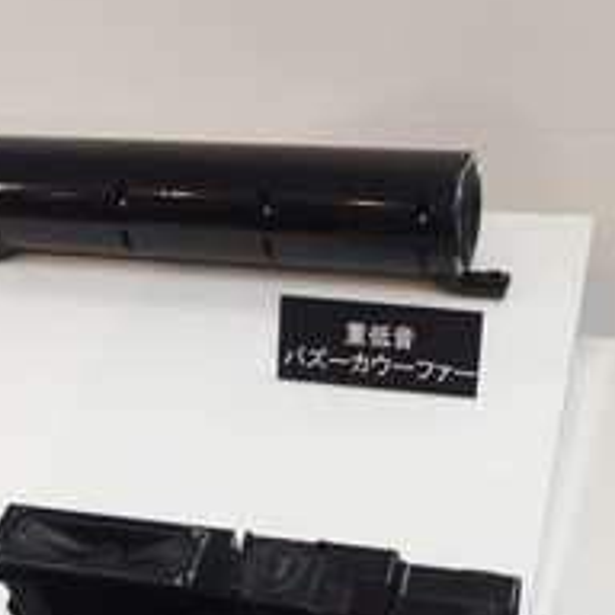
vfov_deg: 28.7
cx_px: 308
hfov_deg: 29.1
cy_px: 455
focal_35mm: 59
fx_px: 1186
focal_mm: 6.7
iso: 200
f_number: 2.8
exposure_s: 1/40
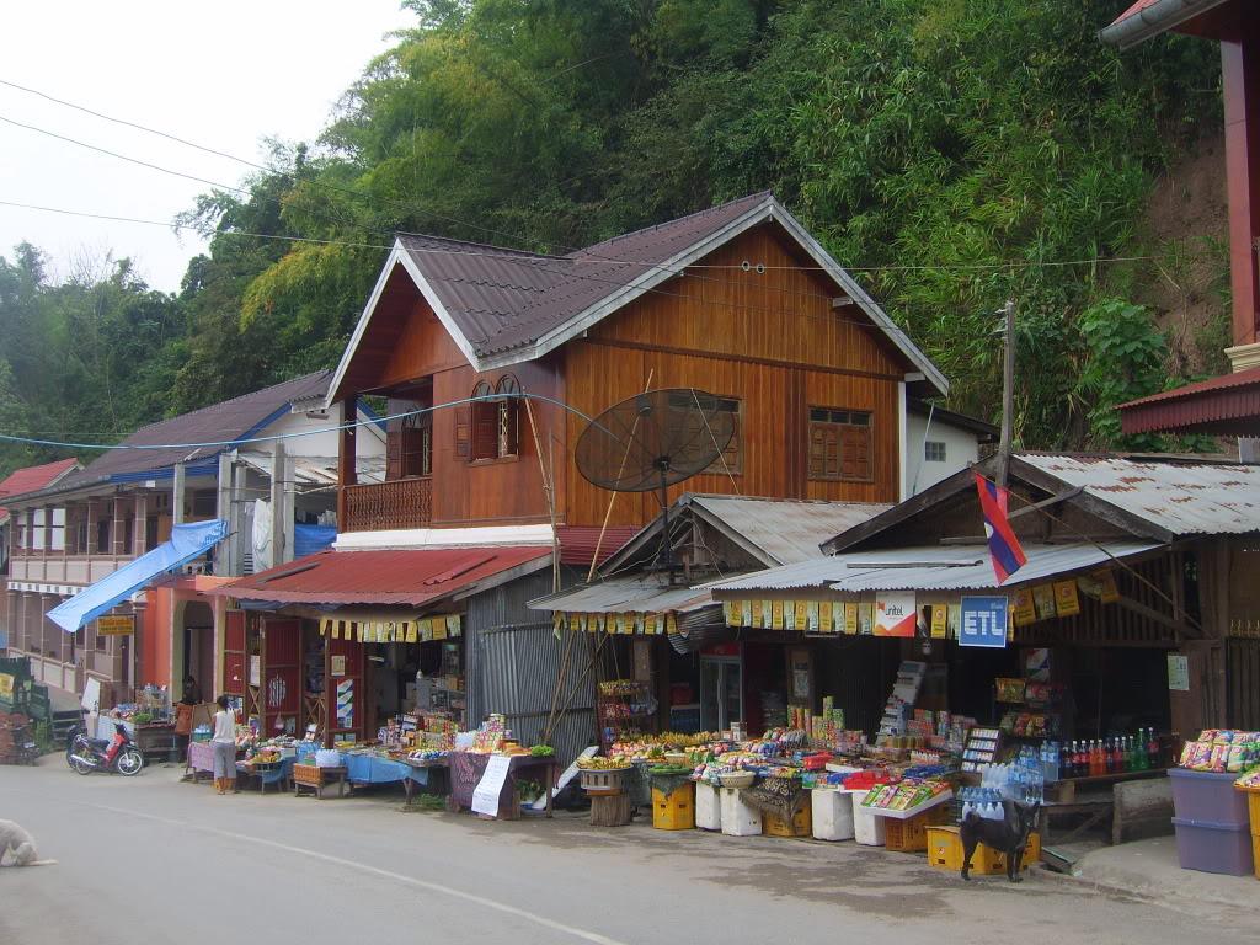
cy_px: 472
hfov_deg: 49.0
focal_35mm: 38
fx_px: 1383
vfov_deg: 37.7
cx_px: 630
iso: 50
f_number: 5.1
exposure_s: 1/100
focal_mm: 7.8
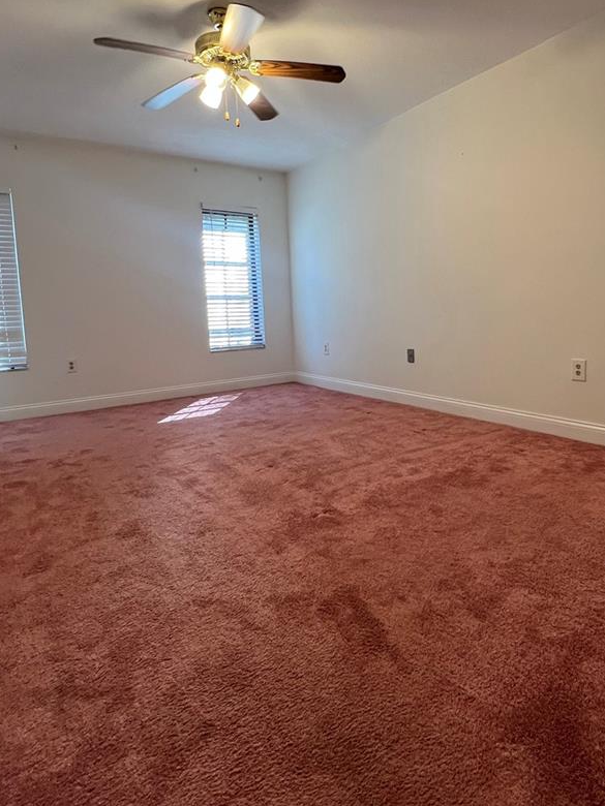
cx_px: 341
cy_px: 352
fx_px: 466
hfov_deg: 65.7
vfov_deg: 81.4
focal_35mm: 20
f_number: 1.8
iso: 125
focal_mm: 1.57
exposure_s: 1/120
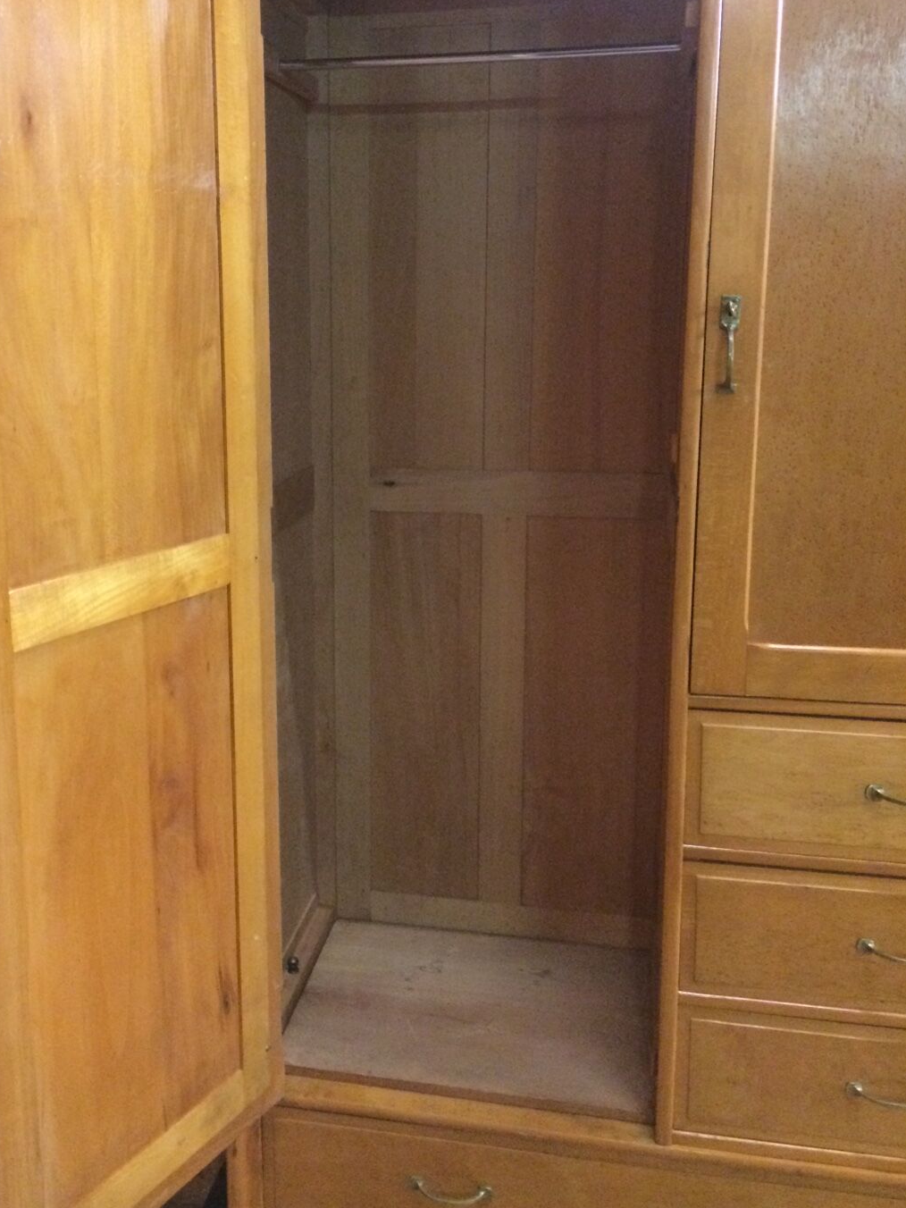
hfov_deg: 40.5
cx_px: 365
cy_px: 522
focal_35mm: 35
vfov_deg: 52.5
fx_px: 1221
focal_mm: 4.15
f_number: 2.2
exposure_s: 1/17
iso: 400
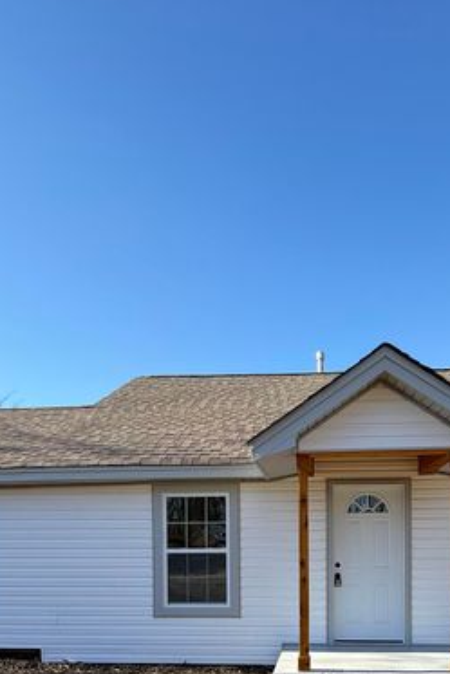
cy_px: 557
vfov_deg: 62.3
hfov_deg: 48.9
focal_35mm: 26
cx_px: 291
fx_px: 487
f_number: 2.2
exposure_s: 1/760
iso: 50
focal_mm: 2.22
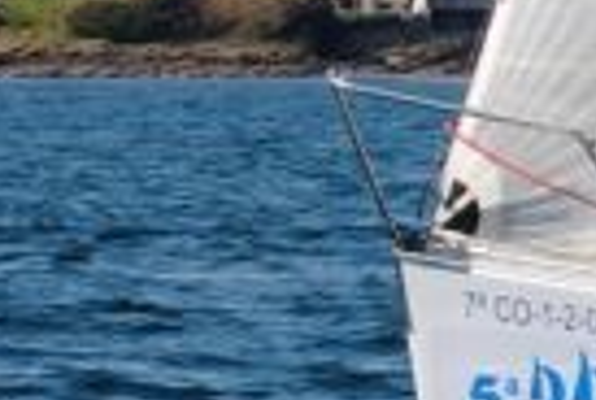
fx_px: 7979
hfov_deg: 4.2
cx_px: 1575
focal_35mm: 481
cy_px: -146
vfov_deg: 2.9
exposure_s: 1/250
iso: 100
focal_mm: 55
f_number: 8
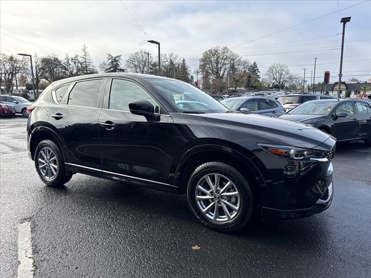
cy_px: 139
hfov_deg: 71.6
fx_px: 257
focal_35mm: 24
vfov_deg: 56.8
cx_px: 186
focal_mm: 6.76
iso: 80
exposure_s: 1/2110
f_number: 1.78
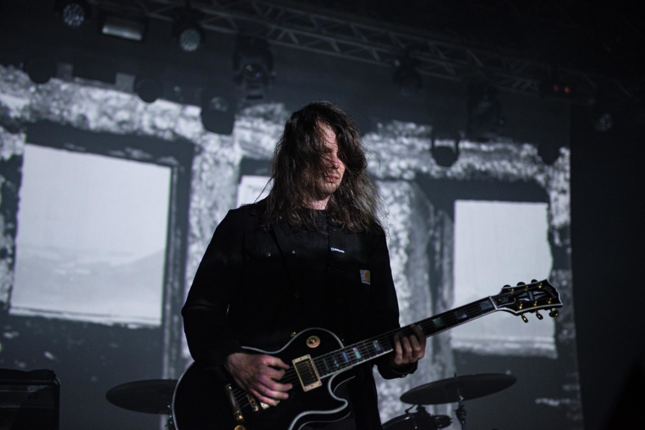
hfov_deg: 33.4
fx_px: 1075
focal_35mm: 60
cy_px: 215
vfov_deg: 22.6
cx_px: 322
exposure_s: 1/100
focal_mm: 60
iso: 2000
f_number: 2.8
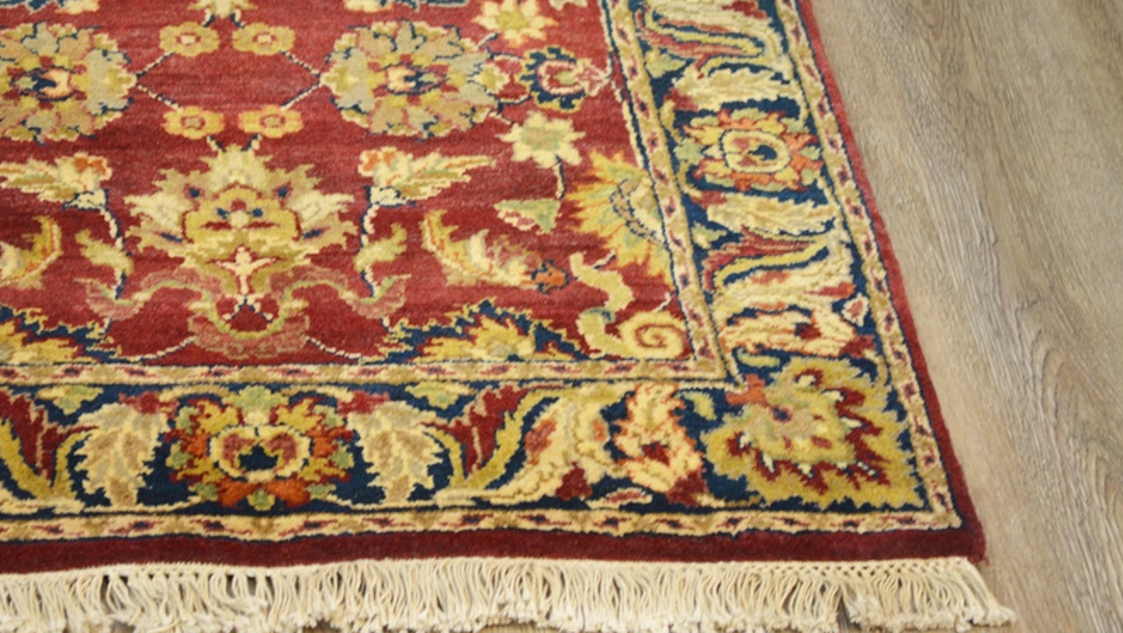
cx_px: 495
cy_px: 298
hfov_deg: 23.1
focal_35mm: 92
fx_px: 2740
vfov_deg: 13.2
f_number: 5.6
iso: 800
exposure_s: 1/40
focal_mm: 52
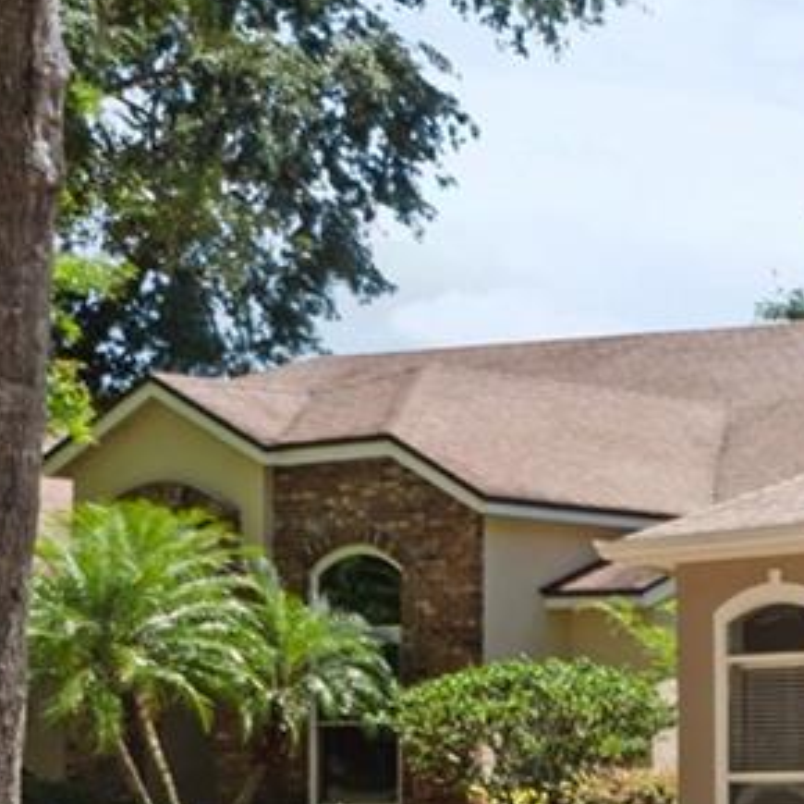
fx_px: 2707
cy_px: 592
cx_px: 2085
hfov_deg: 12.3
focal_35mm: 103
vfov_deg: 16.8
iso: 80
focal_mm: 22
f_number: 8
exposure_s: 1/30
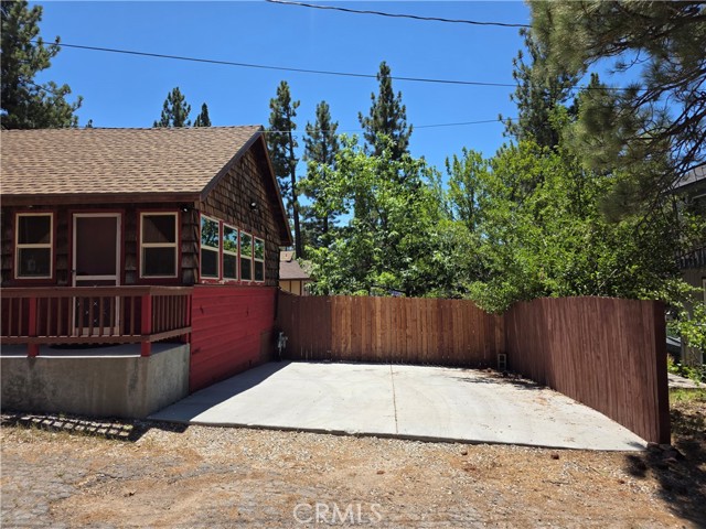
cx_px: 353
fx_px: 469
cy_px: 264
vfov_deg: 58.9
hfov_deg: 73.9
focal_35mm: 23
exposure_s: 1/3972
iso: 80
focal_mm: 6.3
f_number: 1.7
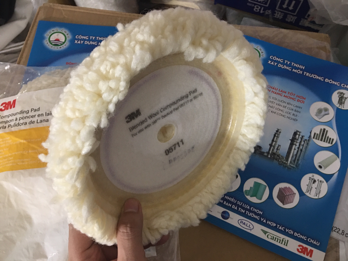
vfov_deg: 48.2
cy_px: 130
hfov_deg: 61.7
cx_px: 174
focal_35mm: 29
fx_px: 292
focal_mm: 4.15
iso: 80
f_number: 2.2
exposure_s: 1/10
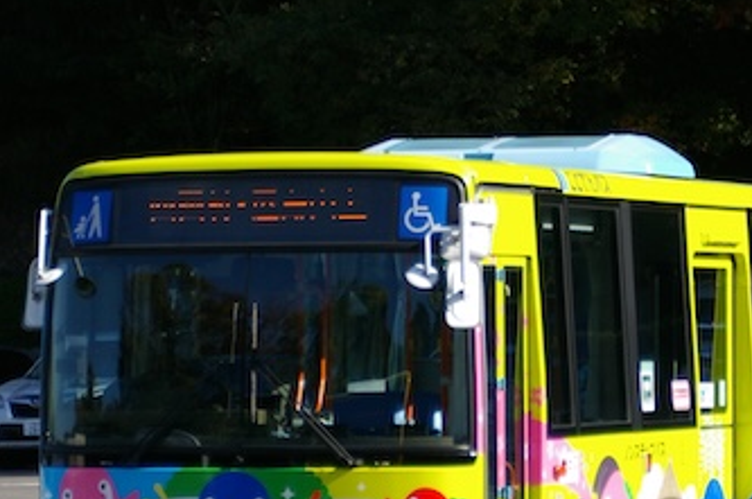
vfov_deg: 6.0
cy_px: 371
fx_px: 4795
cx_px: 402
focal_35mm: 230
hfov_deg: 9.0
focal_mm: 85
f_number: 5.6
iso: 400
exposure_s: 1/1500
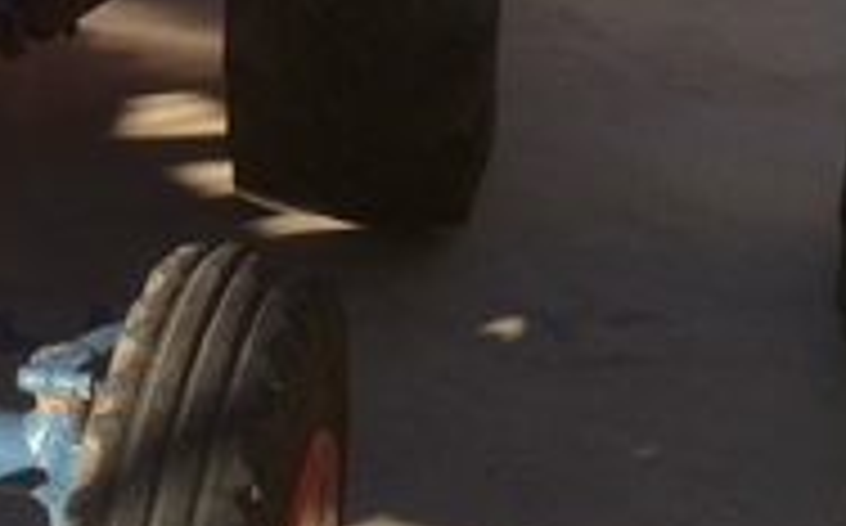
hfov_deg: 21.7
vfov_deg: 14.1
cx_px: -115
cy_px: -99
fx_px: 2073
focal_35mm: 90
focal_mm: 4.15
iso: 32
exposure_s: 1/760
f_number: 2.2
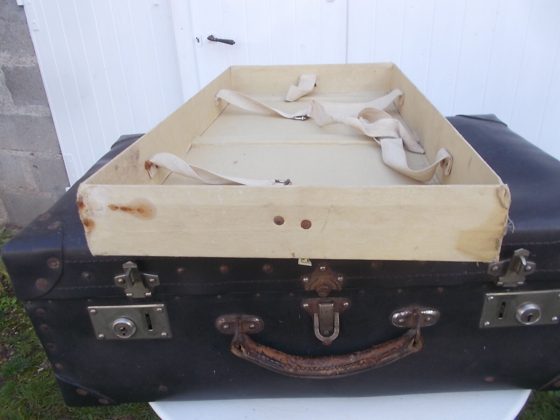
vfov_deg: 53.1
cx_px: 280
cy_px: 210
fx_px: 421
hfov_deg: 67.3
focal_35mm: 26
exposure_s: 1/100
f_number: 3.2
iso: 80
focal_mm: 4.6
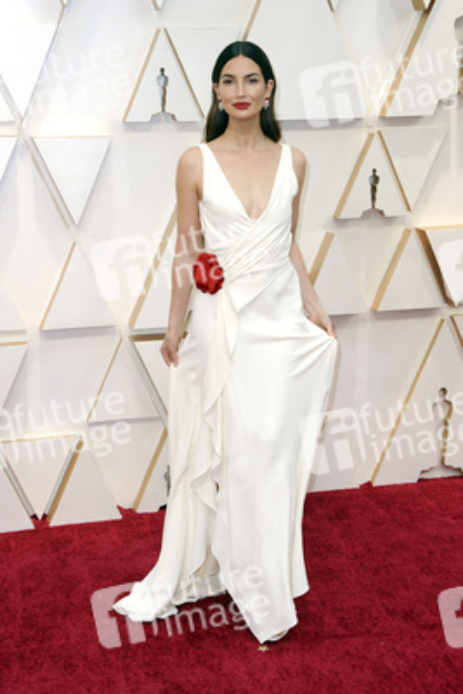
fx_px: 1118
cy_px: 347
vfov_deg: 34.5
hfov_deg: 23.4
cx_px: 232
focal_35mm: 58
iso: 1000
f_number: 8
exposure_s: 1/160
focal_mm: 58
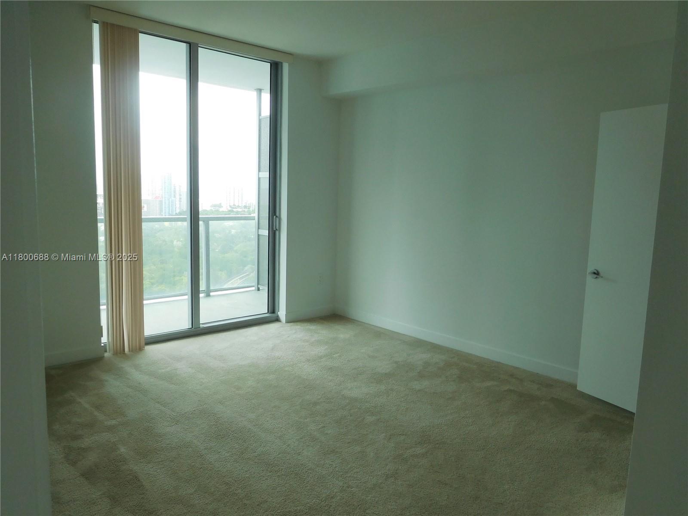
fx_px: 497
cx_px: 344
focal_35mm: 25
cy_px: 258
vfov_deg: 54.9
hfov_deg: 69.4
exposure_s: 1/125
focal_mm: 4.5
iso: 125
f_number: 3.4
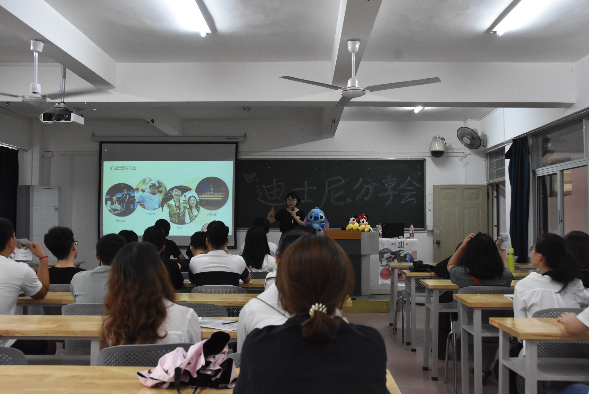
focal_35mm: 33
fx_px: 540
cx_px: 294
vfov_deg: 40.0
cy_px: 197
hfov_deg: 57.2
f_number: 6.7
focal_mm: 22
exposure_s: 1/45
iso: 2200
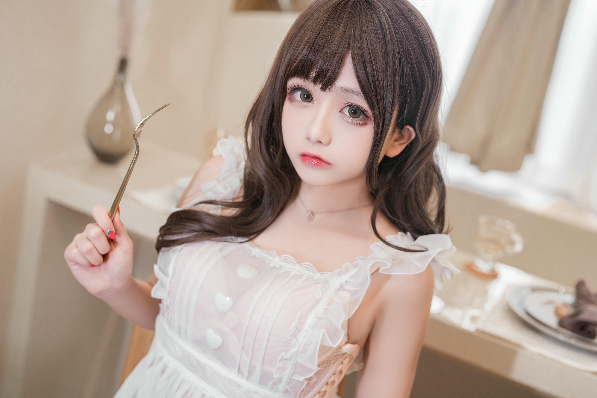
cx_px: 298
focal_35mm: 50
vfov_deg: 27.0
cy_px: 199
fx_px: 829
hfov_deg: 39.6
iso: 640
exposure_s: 1/160
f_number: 2.5
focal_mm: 50
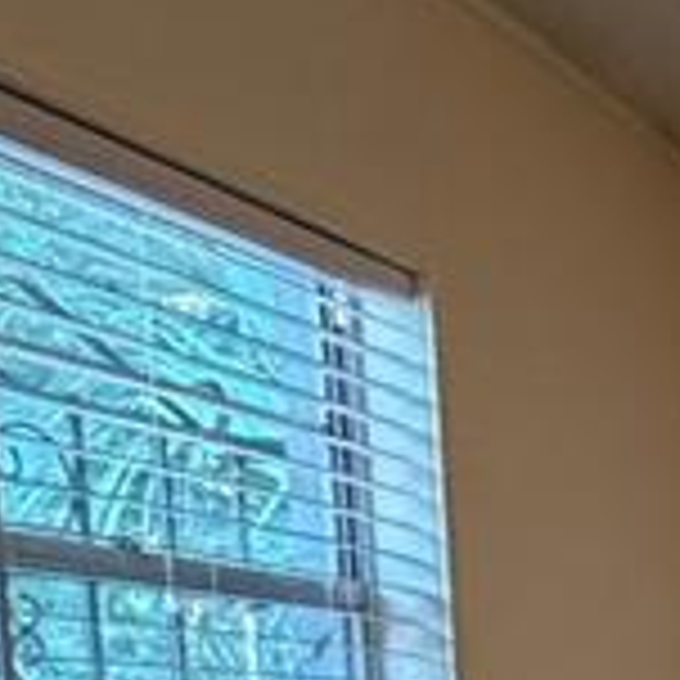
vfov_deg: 18.7
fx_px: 1867
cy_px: 959
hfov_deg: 15.1
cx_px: 1500
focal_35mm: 84
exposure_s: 1/60
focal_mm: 2.22
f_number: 2.2
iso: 500
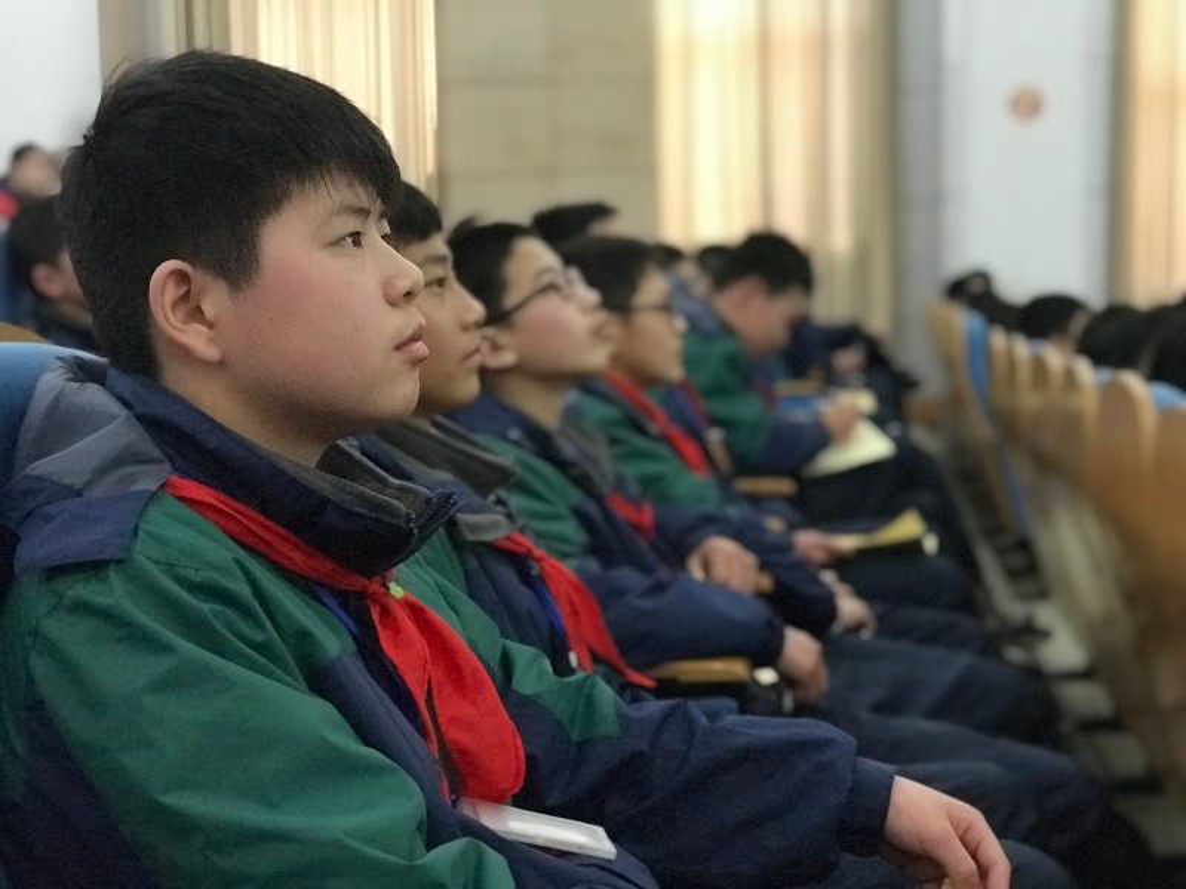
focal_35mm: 57
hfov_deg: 33.8
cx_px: 593
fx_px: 1953
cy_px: 444
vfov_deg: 25.7
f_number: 2.8
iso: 1250
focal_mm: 6.6
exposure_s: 1/50
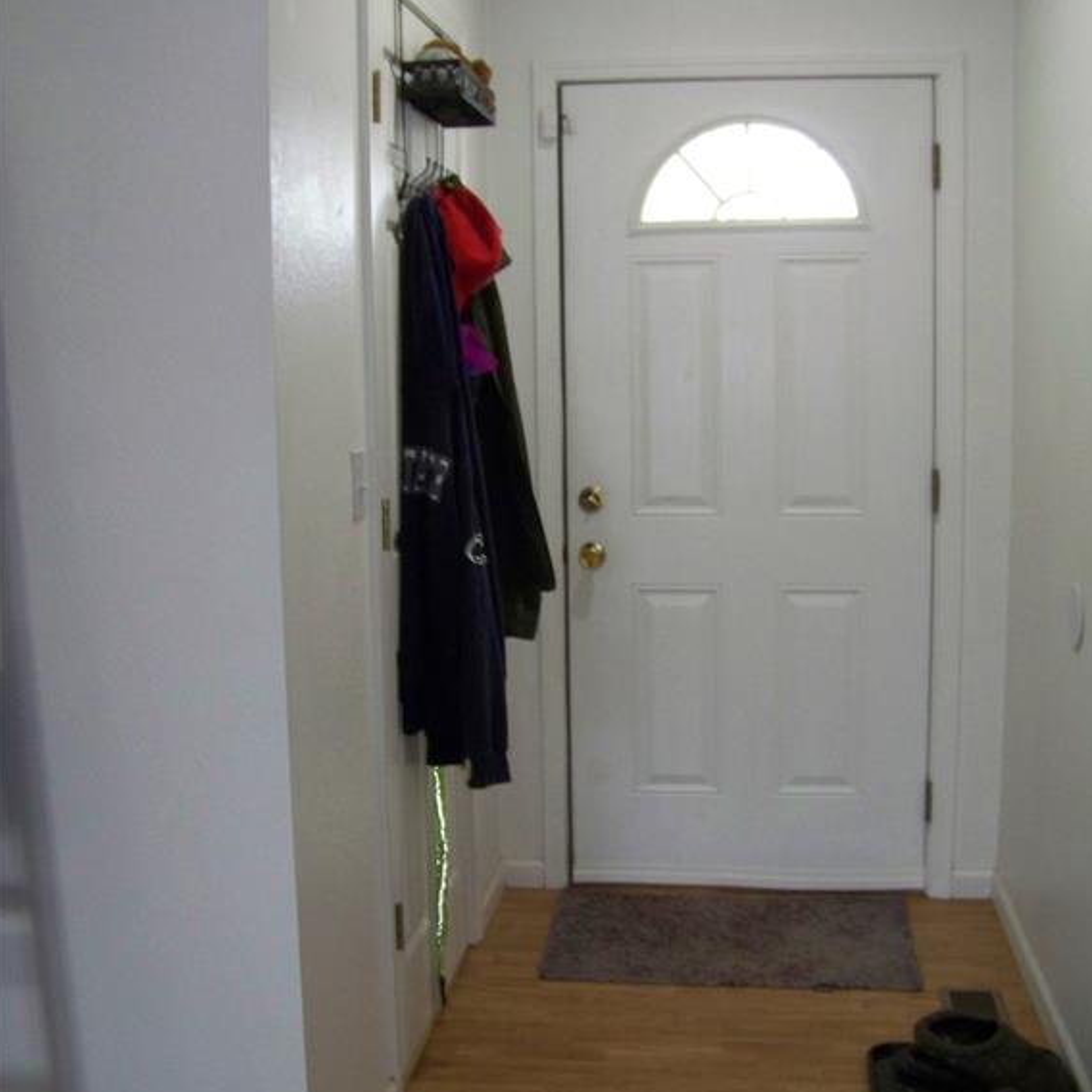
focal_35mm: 43
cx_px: 548
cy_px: 536
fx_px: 1535
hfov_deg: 39.2
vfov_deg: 39.2
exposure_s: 1/30
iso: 200
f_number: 2.8
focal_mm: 5.85
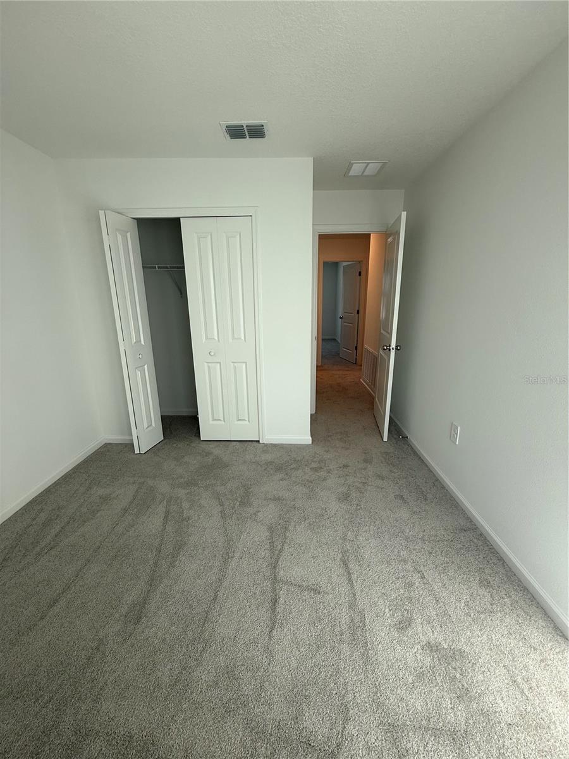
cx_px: 284
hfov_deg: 85.7
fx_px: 307
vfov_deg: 102.1
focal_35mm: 14
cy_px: 380
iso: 80
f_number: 2.2
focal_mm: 2.22
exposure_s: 1/120
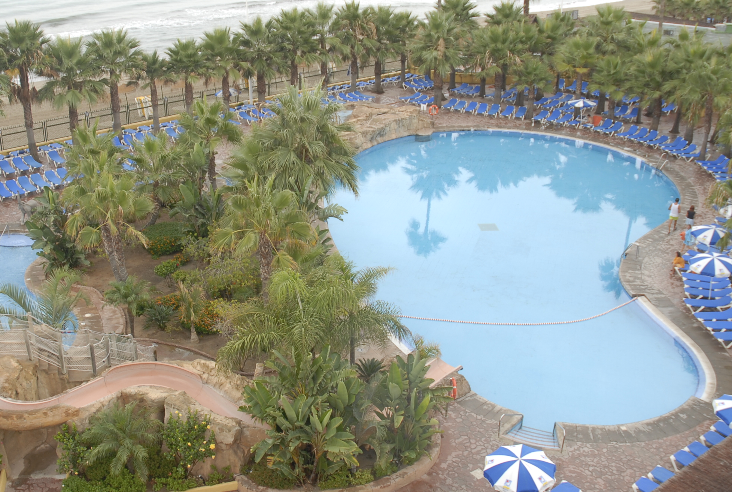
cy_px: 209
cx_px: 292
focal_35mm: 40
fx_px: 815
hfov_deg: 48.1
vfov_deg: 33.5
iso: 100
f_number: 5
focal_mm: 18
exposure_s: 1/90
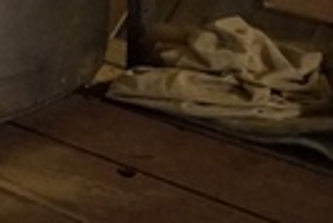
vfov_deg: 10.1
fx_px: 1204
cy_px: -153
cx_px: -325
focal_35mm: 130
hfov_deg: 13.5
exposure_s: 1/13
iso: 3200
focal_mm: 16
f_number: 3.5
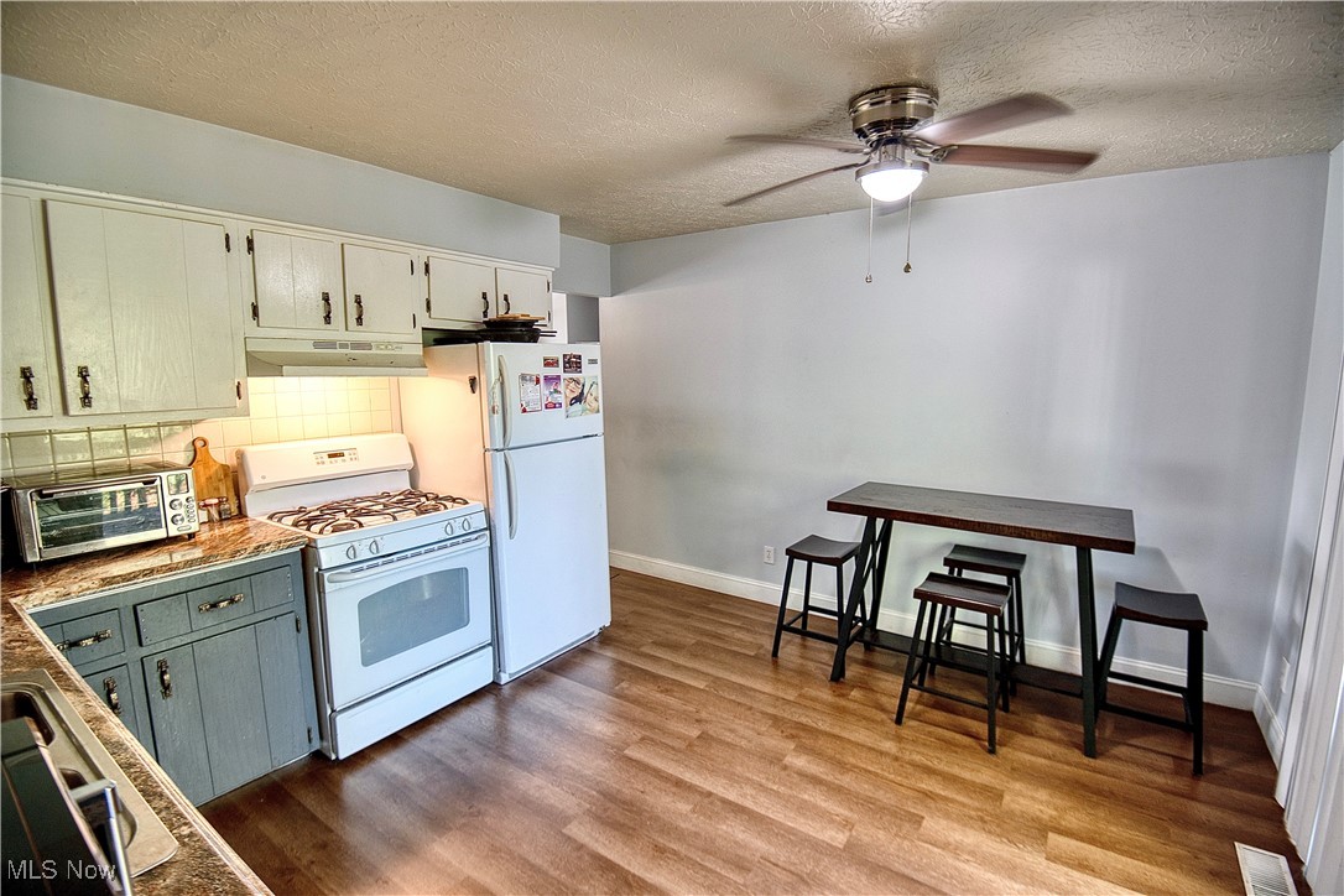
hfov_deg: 96.7
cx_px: 672
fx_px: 597
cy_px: 448
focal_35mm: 16
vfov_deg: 73.7
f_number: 4
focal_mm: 16
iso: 800
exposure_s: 1/60
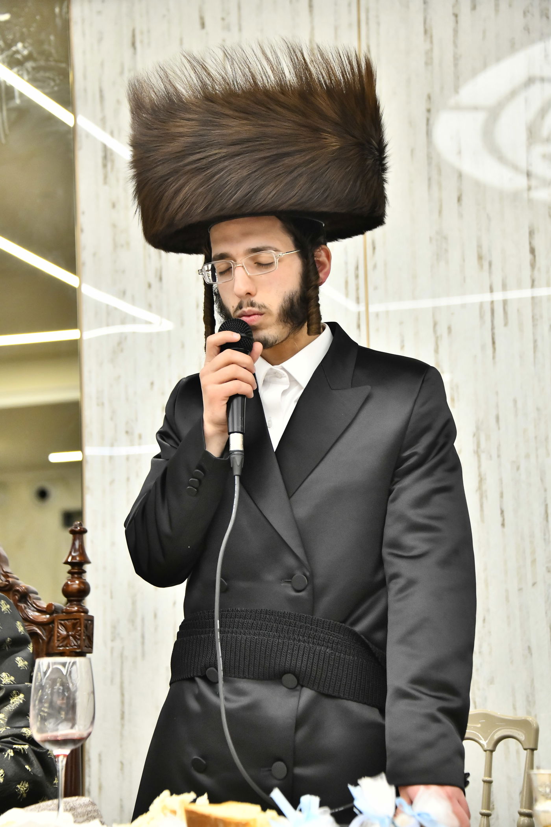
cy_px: 414
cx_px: 276
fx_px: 2066
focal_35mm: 90
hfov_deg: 15.2
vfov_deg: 22.6
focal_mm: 90
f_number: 5.3
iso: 4000
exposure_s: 1/200
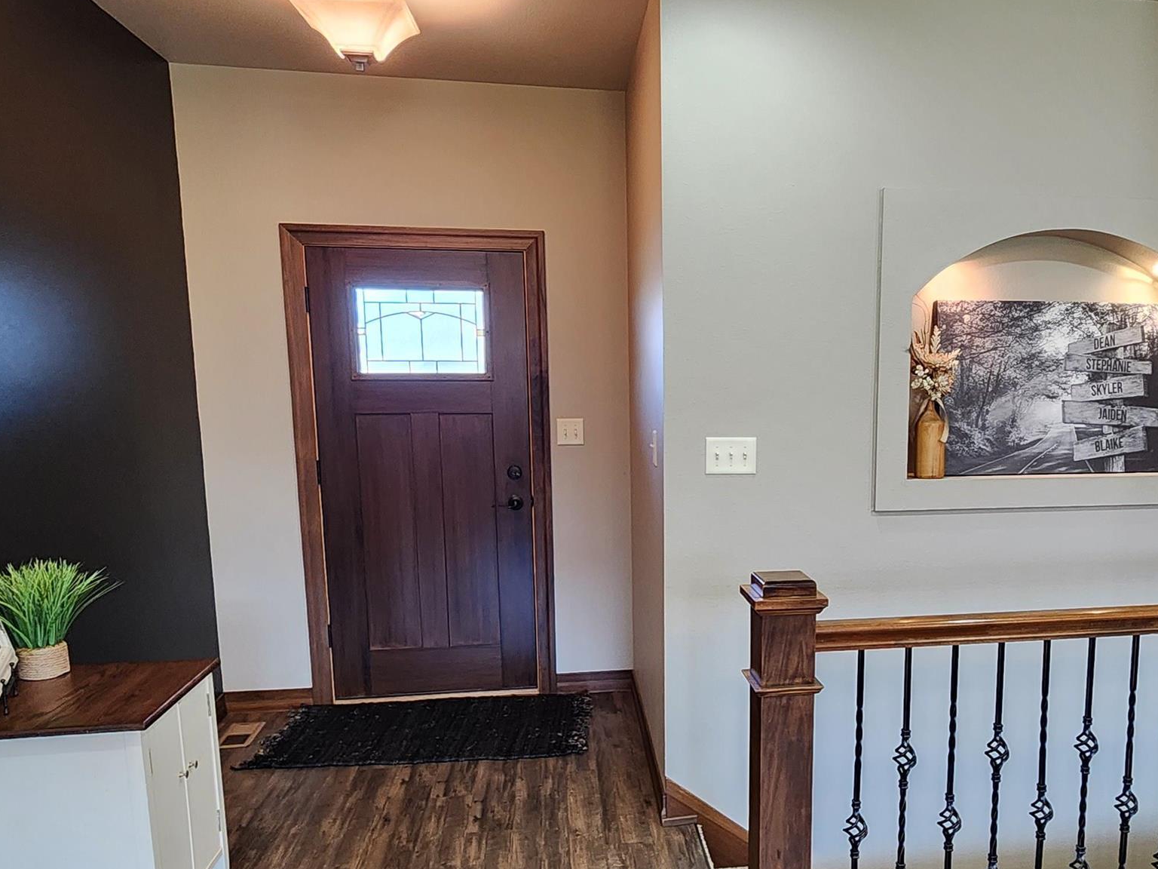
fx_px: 870
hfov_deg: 66.4
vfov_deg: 52.6
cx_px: 719
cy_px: 536
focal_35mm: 26
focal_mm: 2.2
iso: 320
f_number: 2.2
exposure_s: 1/60
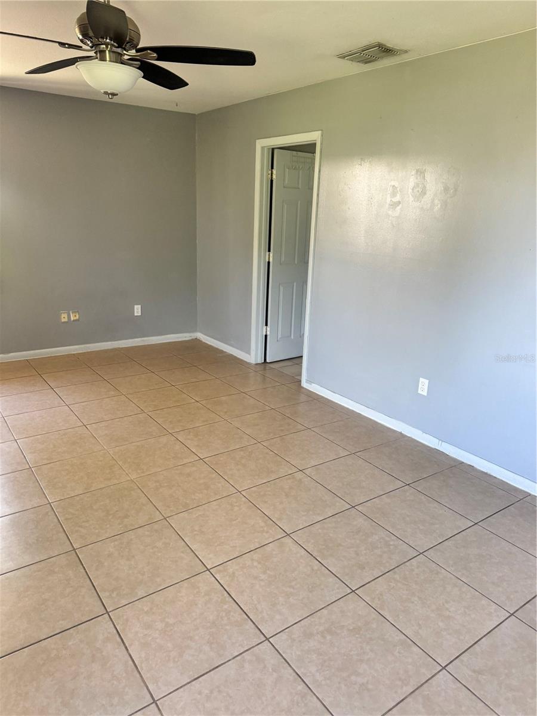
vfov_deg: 71.6
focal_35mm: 24
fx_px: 496
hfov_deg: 56.8
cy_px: 358
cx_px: 268
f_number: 1.78
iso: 200
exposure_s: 1/82
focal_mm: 6.76
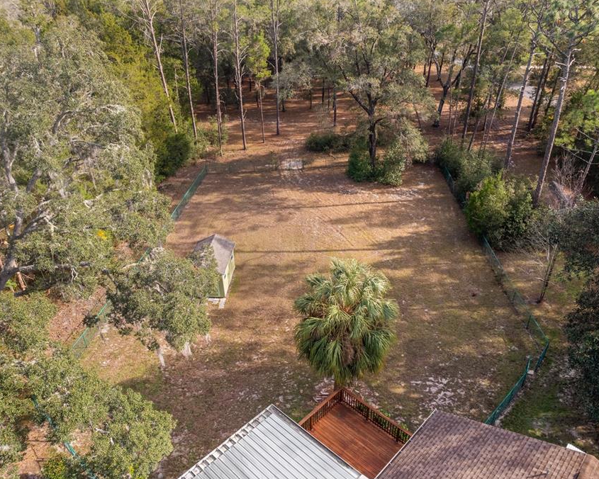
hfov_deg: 68.1
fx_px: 443
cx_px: 310
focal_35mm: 25
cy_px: 239
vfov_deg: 56.8
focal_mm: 8.38
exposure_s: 1/400
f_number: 2.8
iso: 110
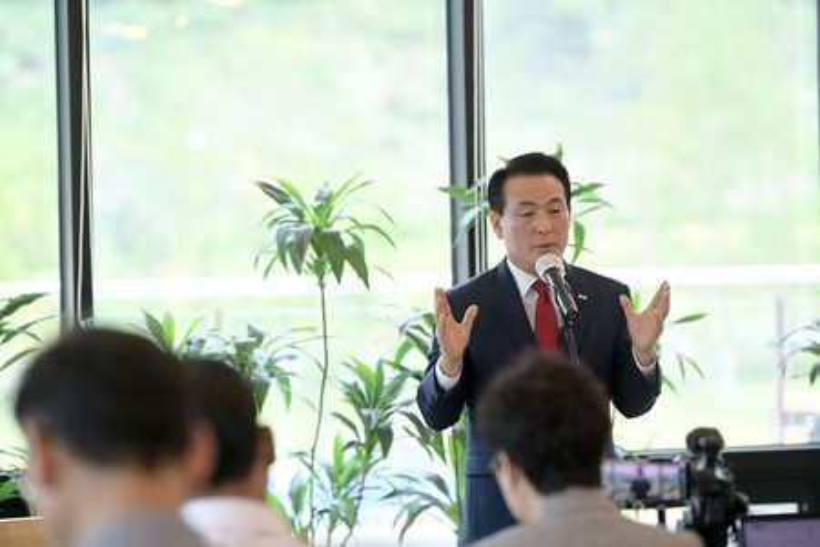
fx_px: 4100
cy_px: 274
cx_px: 410
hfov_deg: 11.4
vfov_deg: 7.6
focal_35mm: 180
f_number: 3.5
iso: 500
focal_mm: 180
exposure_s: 1/200
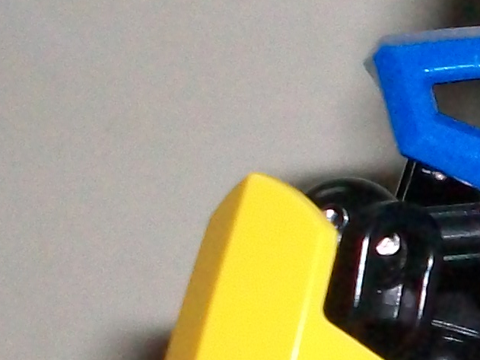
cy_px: 226
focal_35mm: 187
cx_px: 834
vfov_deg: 7.9
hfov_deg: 10.1
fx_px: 2593
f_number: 2.8
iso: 200
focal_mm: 5.7
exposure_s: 1/125
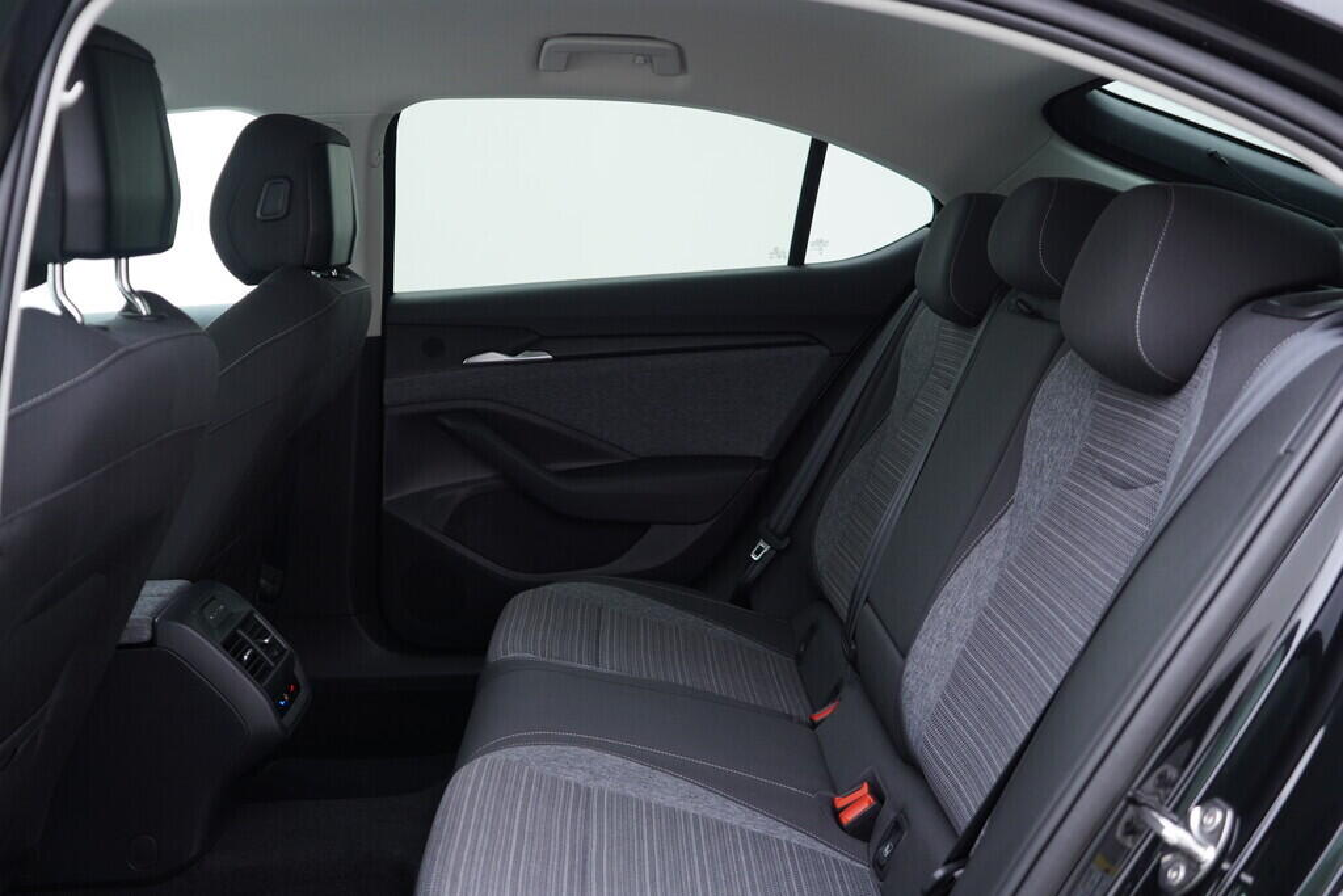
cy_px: 448
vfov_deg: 36.9
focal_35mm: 36
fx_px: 1343
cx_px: 672
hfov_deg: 53.1
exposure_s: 1/40
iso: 250
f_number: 2.8
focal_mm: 24
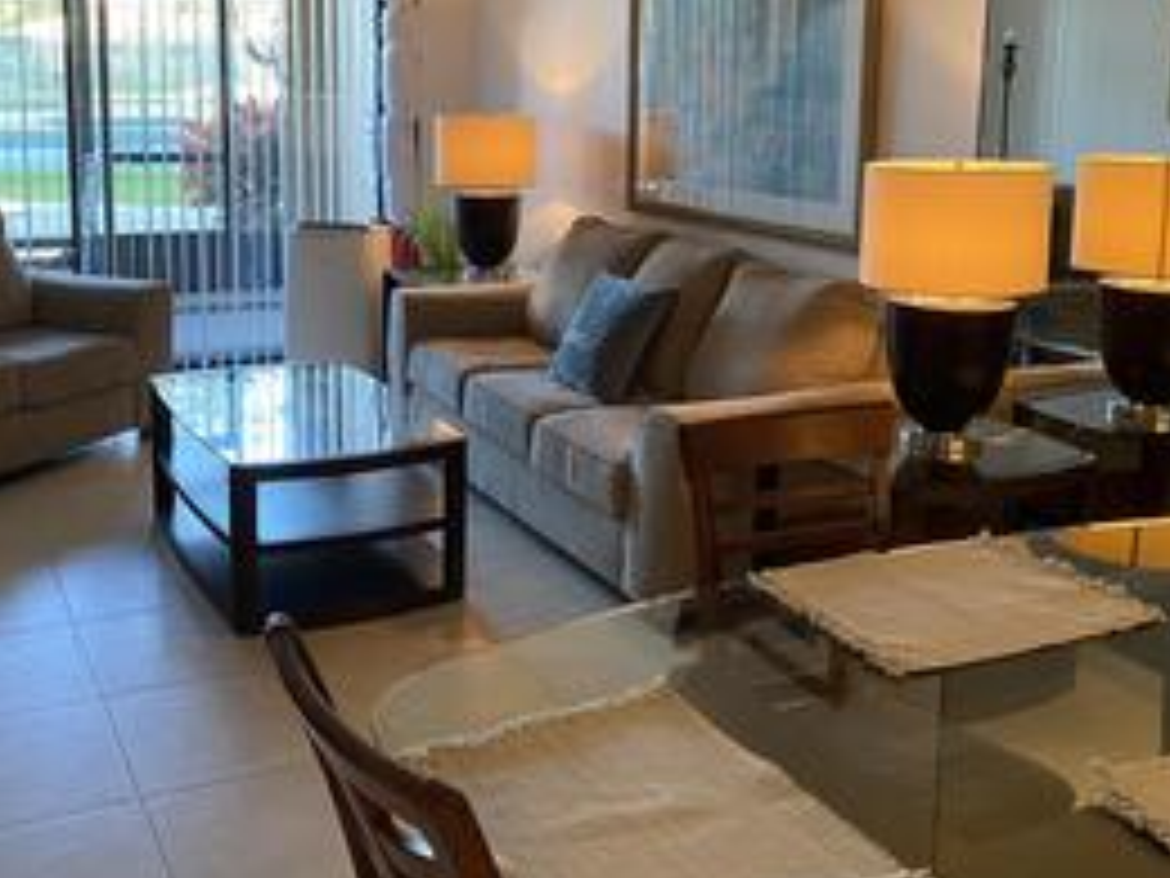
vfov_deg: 35.7
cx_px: 536
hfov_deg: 46.7
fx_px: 1352
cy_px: 306
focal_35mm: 40
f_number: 1.8
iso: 250
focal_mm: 4.25
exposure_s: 1/60
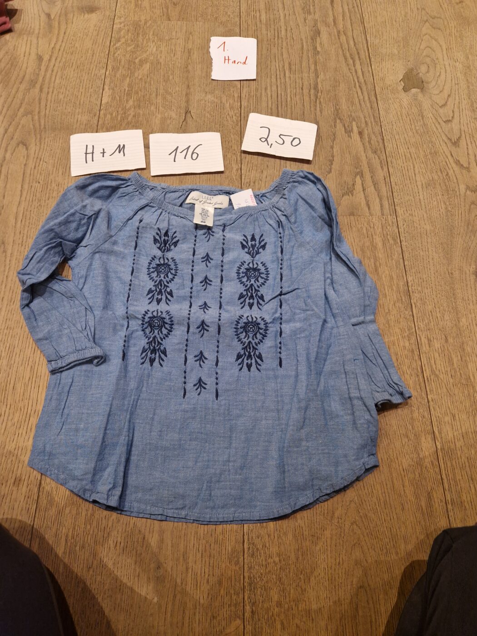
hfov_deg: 58.9
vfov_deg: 73.9
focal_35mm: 23
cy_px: 318
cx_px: 238
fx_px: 423
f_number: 1.8
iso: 64
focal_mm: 5.4
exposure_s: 1/100
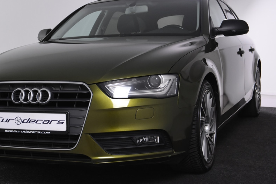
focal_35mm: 66
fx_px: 506
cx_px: 98
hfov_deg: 30.3
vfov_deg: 20.6
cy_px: 88
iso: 1600
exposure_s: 1/100
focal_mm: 34
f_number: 5
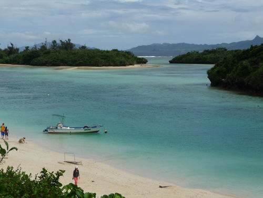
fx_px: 585
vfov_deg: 19.1
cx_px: 132
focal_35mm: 77
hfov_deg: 25.3
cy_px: 99
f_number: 4.6
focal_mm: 13.1
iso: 100
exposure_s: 1/1300
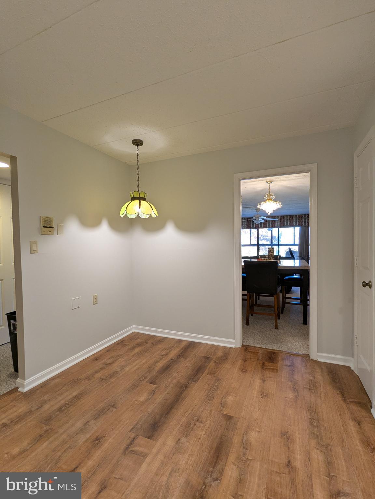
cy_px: 250
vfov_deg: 94.5
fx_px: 231
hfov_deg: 78.1
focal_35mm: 16
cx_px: 188
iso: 67
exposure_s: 1/24
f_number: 2.2
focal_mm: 2.35
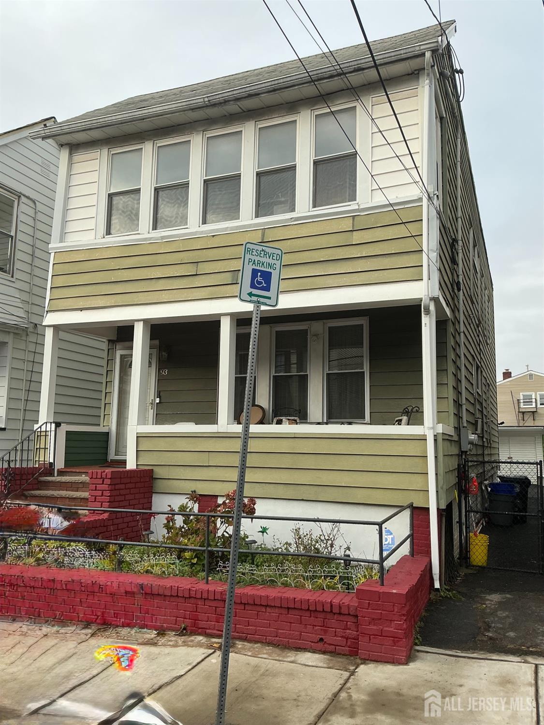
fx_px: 587
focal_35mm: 28
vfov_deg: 63.4
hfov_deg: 49.7
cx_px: 272
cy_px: 362
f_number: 1.8
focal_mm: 3
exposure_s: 1/1195
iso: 25
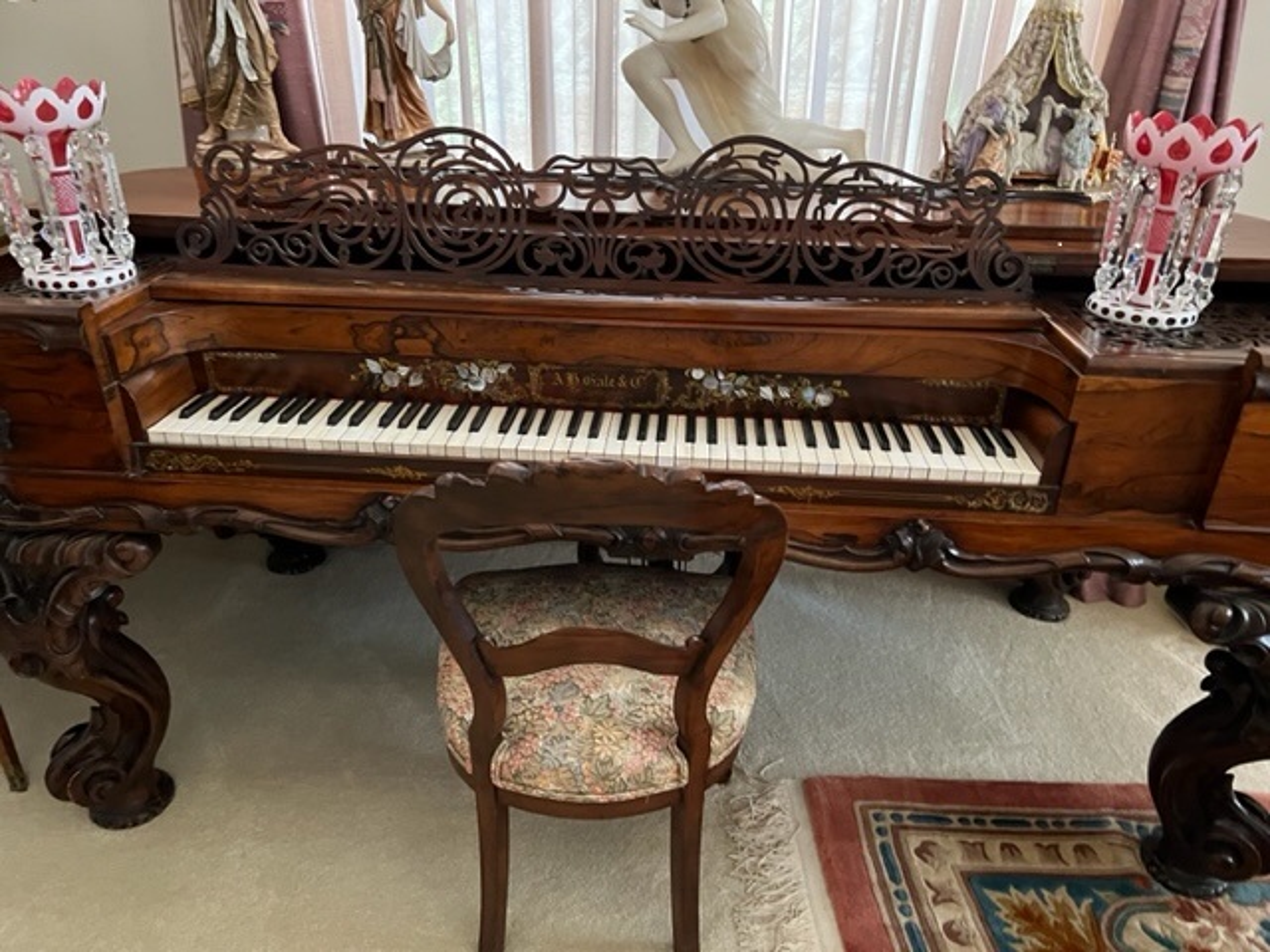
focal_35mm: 26
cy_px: 476
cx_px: 635
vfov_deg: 53.1
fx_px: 954
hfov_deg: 67.3
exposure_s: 1/40
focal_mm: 5.7
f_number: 1.5
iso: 640
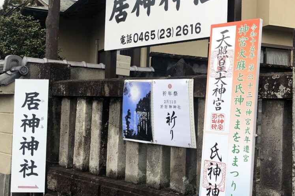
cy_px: 86
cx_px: 158
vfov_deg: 27.0
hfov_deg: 39.6
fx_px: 410
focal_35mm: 50
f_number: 1.8
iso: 20
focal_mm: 4
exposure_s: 1/274
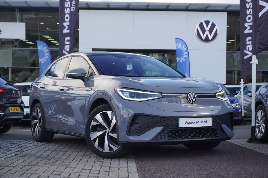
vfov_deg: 22.0
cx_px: 134
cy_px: 89
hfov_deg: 32.7
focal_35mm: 62
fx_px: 457
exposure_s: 1/80
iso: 100
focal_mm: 41
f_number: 5.6
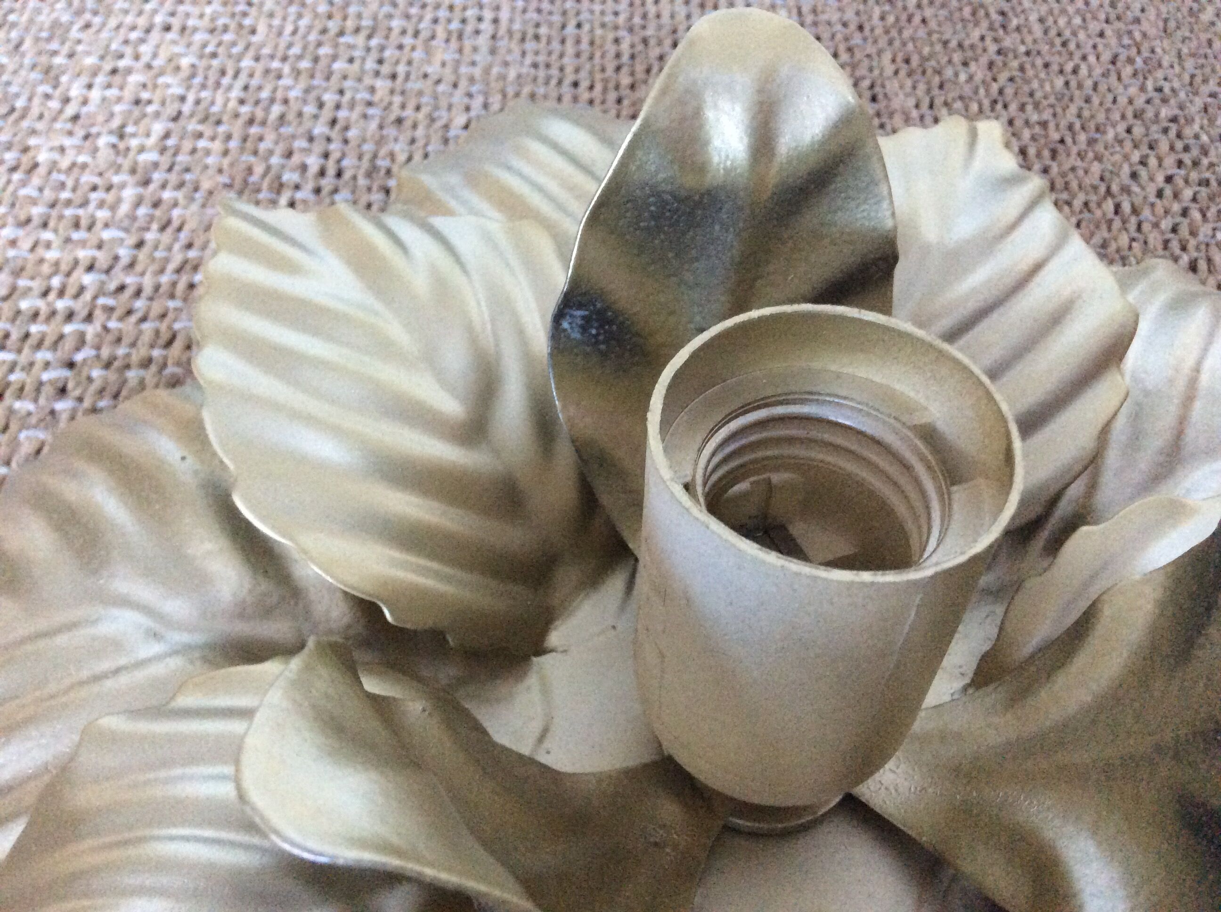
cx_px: 610
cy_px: 456
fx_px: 1127
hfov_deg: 56.9
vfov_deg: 44.1
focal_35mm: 32
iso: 320
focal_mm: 3.3
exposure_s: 1/17
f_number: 2.4
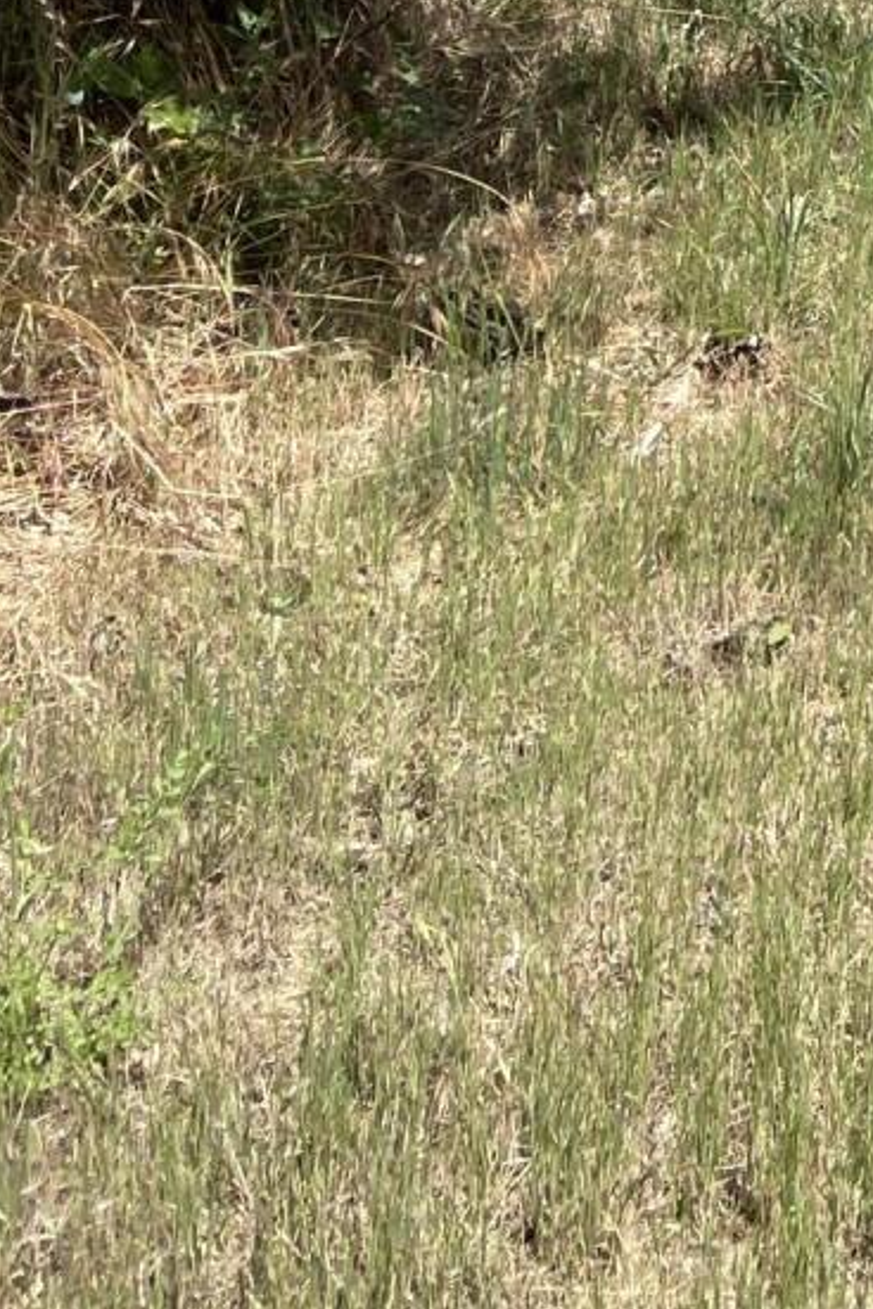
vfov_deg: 17.9
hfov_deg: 12.4
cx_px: 1696
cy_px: -830
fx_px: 3564
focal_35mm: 98
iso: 32
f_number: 1.6
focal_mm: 5.1
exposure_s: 1/1821
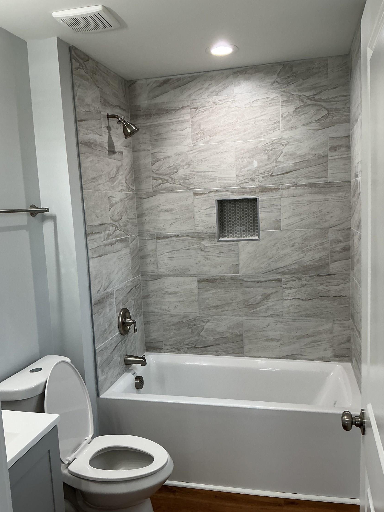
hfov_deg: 46.8
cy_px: 256
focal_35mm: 30
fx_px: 444
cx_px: 197
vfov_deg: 60.0
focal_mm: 3
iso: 50
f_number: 1.8
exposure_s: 1/60
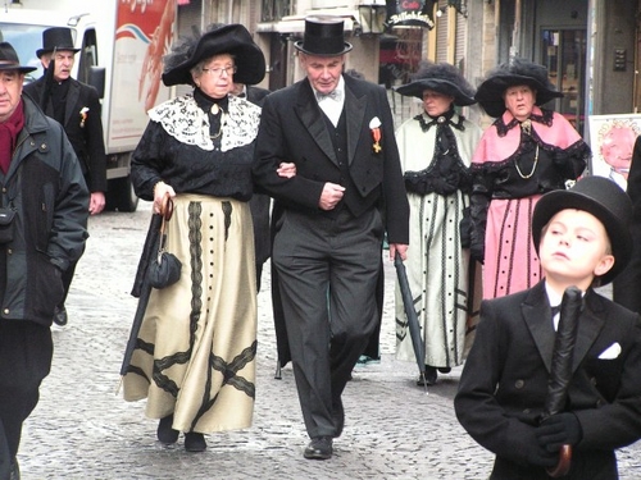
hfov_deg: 9.5
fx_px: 3870
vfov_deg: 7.1
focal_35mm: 209
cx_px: 320
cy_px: 240
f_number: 3.2
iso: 200
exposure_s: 1/160
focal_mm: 34.7
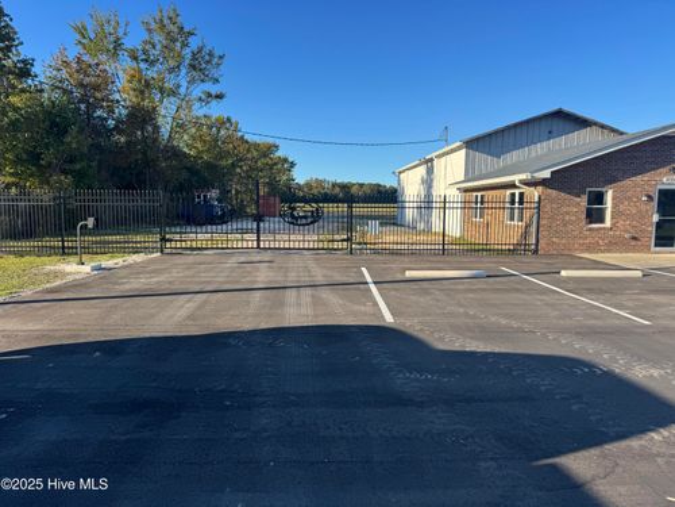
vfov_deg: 56.8
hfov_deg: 71.6
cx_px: 338
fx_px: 468
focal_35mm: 24
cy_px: 254
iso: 80
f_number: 1.78
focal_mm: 6.76
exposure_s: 1/2331
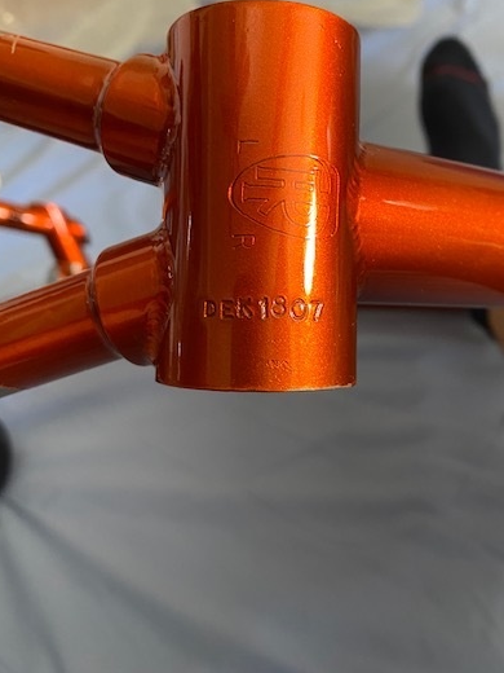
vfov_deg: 56.5
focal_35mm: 32
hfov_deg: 44.0
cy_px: 281
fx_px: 621
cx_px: 297
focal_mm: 4.25
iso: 320
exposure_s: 1/60
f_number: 1.8
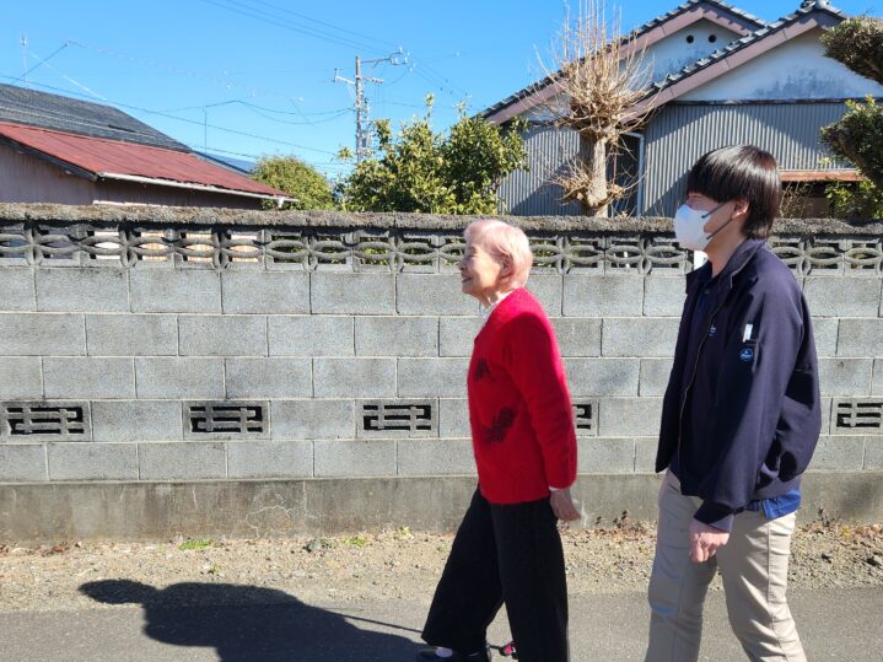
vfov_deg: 44.1
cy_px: 371
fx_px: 816
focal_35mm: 32
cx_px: 486
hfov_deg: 56.7
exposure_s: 1/734
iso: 20
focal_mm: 5.4
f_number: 1.8
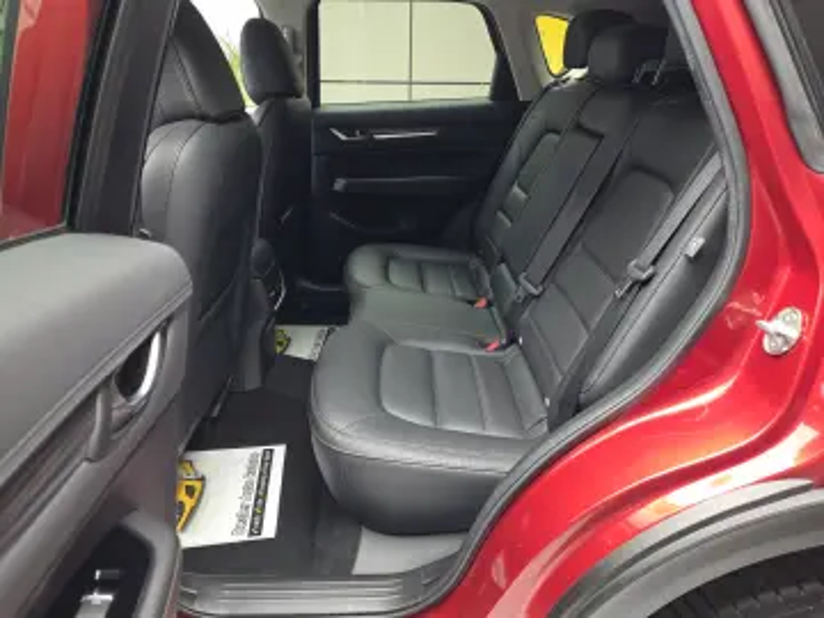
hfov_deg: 73.9
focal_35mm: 23
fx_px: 547
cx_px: 412
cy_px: 309
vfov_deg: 58.9
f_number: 1.7
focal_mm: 6.25
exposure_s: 1/100
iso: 320
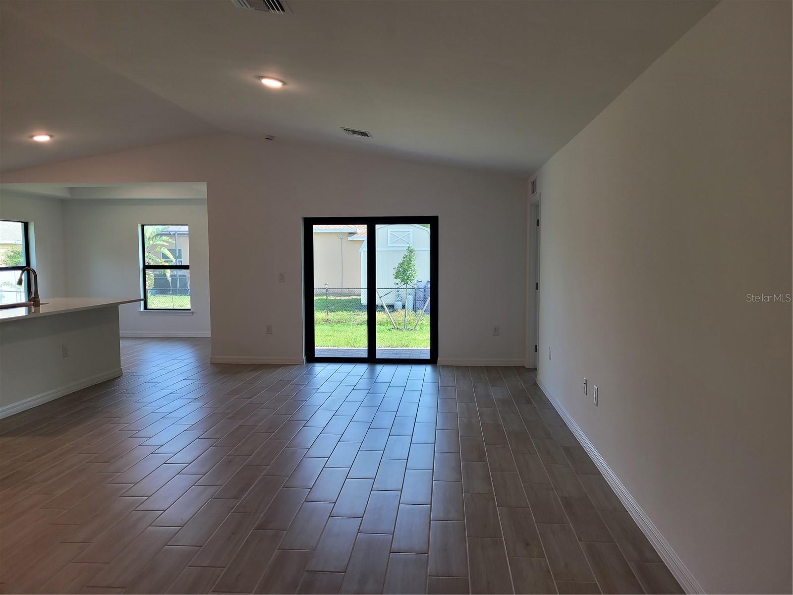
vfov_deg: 53.1
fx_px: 596
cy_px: 298
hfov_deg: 67.3
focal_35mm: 26
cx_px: 396
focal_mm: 5.4
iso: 50
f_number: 1.8
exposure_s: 1/120
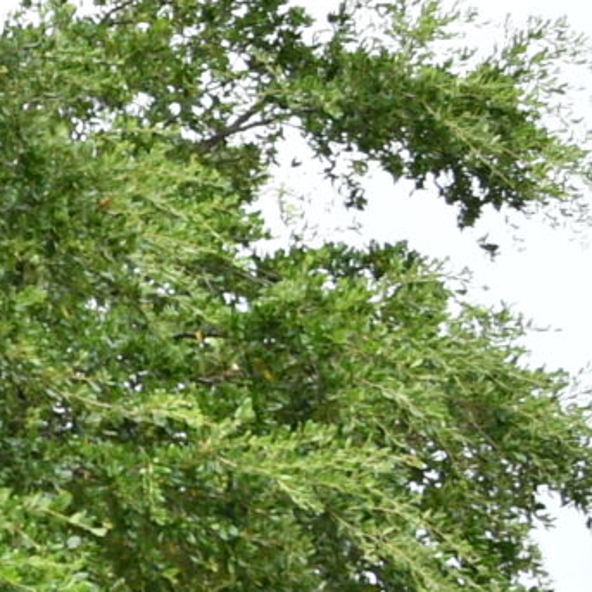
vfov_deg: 7.4
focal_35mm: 235
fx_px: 4547
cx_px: -1517
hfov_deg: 6.4
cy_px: 790
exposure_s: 1/250
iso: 180
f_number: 8
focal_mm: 25
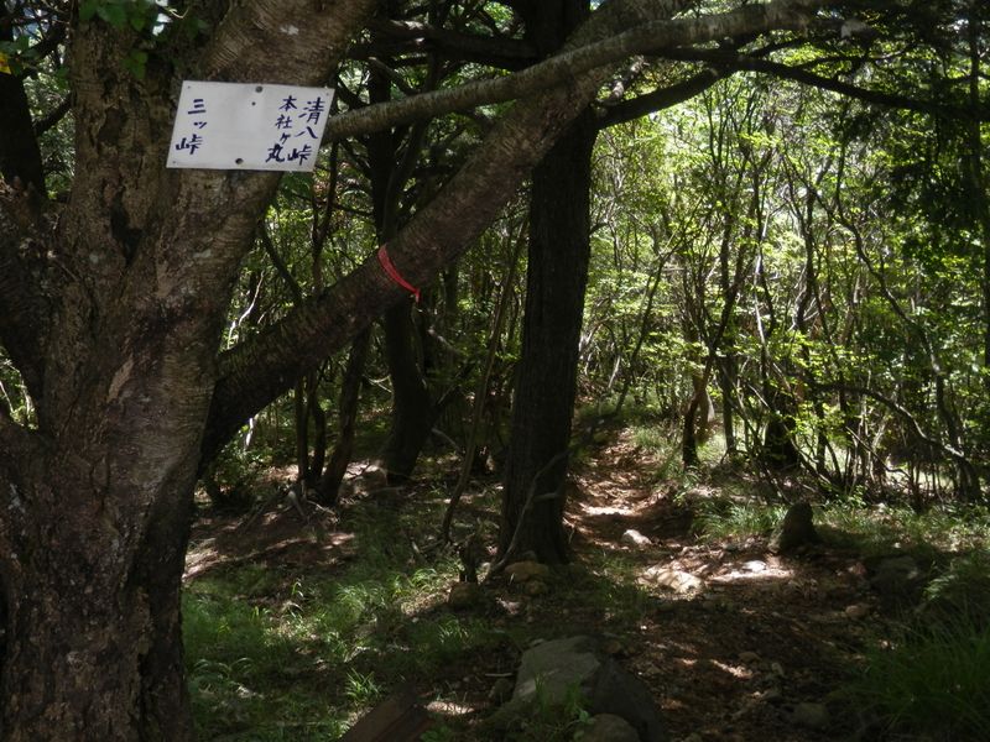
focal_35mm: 49
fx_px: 1401
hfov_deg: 38.9
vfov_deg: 29.7
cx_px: 495
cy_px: 371
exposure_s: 1/100
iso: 100
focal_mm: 8.9
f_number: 4
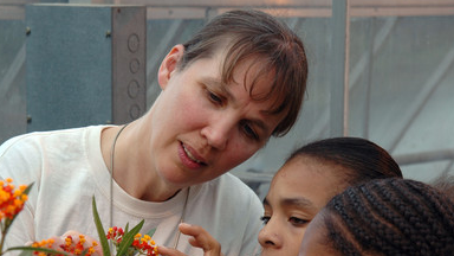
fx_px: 1950
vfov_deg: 7.5
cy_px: 233
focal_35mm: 162
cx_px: 188
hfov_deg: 13.3
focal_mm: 66
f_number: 7.1
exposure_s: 1/200
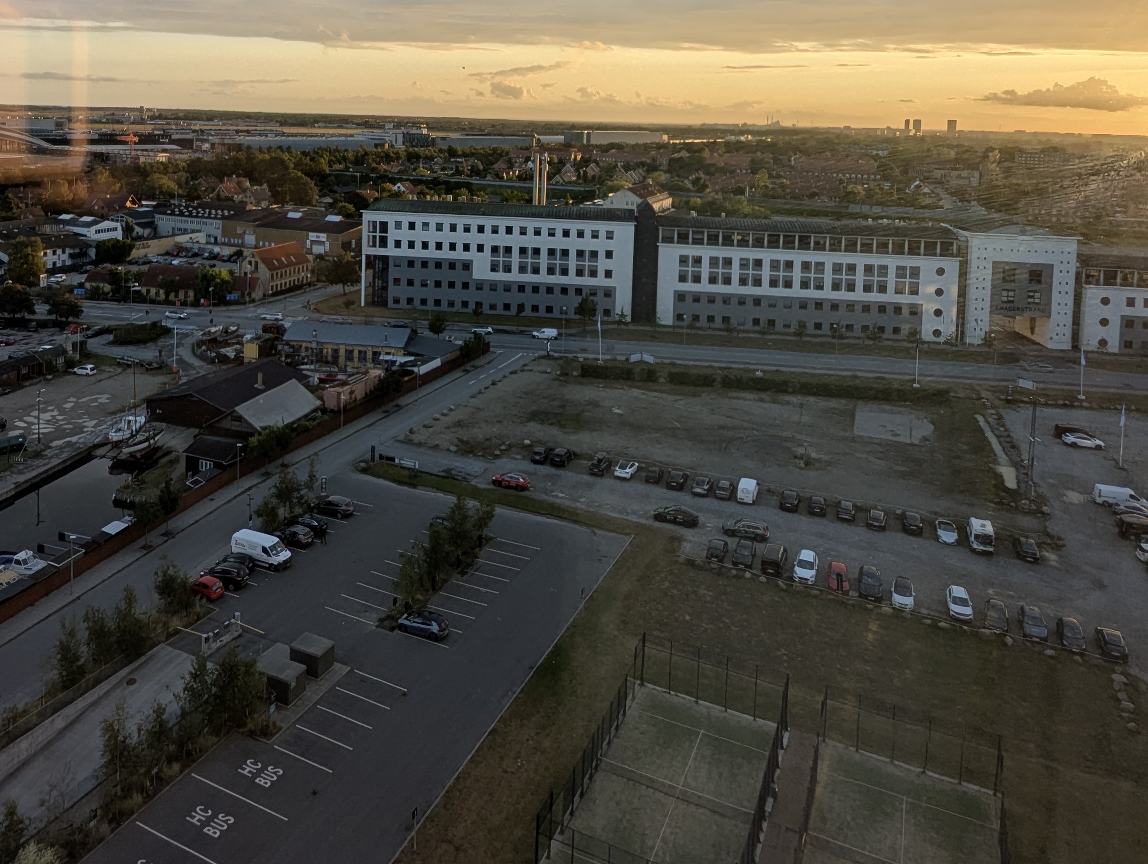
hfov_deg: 64.8
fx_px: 897
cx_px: 470
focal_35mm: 27
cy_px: 160
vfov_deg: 48.3
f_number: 2.2
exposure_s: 1/612
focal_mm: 2.35
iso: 37
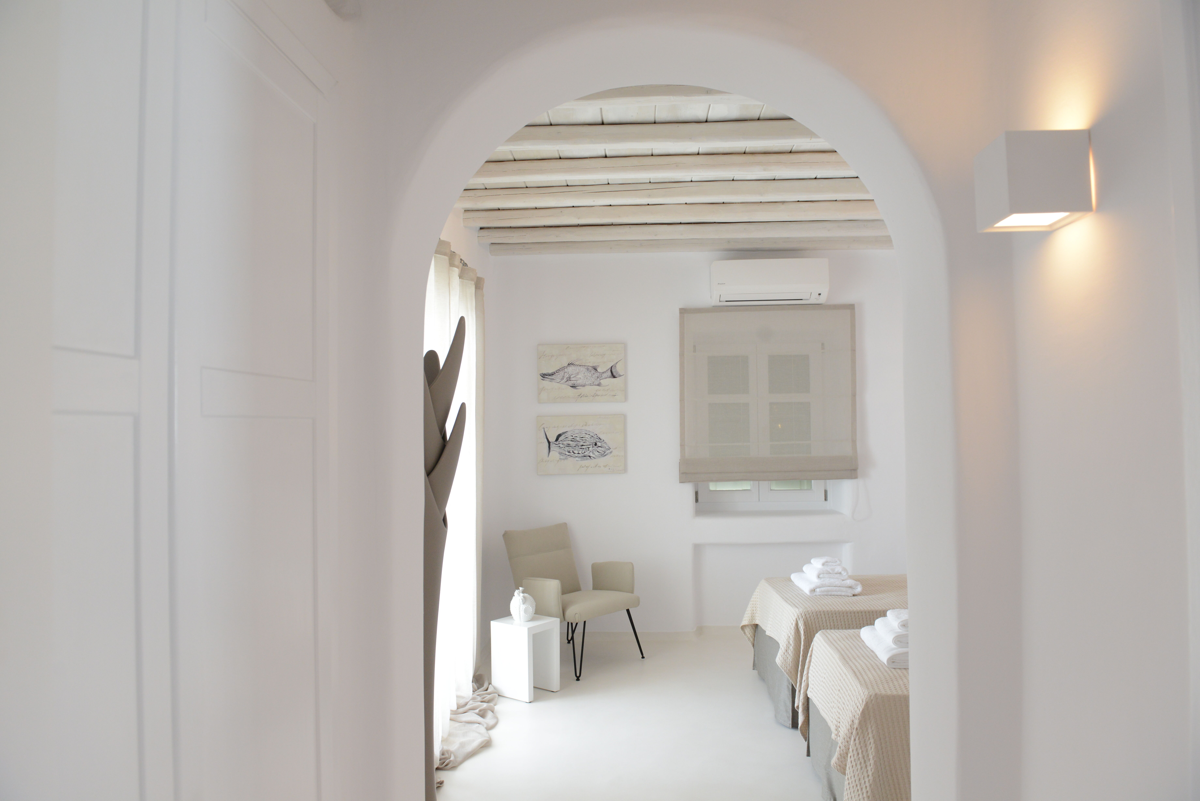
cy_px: 400
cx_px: 600
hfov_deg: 73.7
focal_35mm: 24
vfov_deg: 53.2
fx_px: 800
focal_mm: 24
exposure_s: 1/100
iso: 1250
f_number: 5
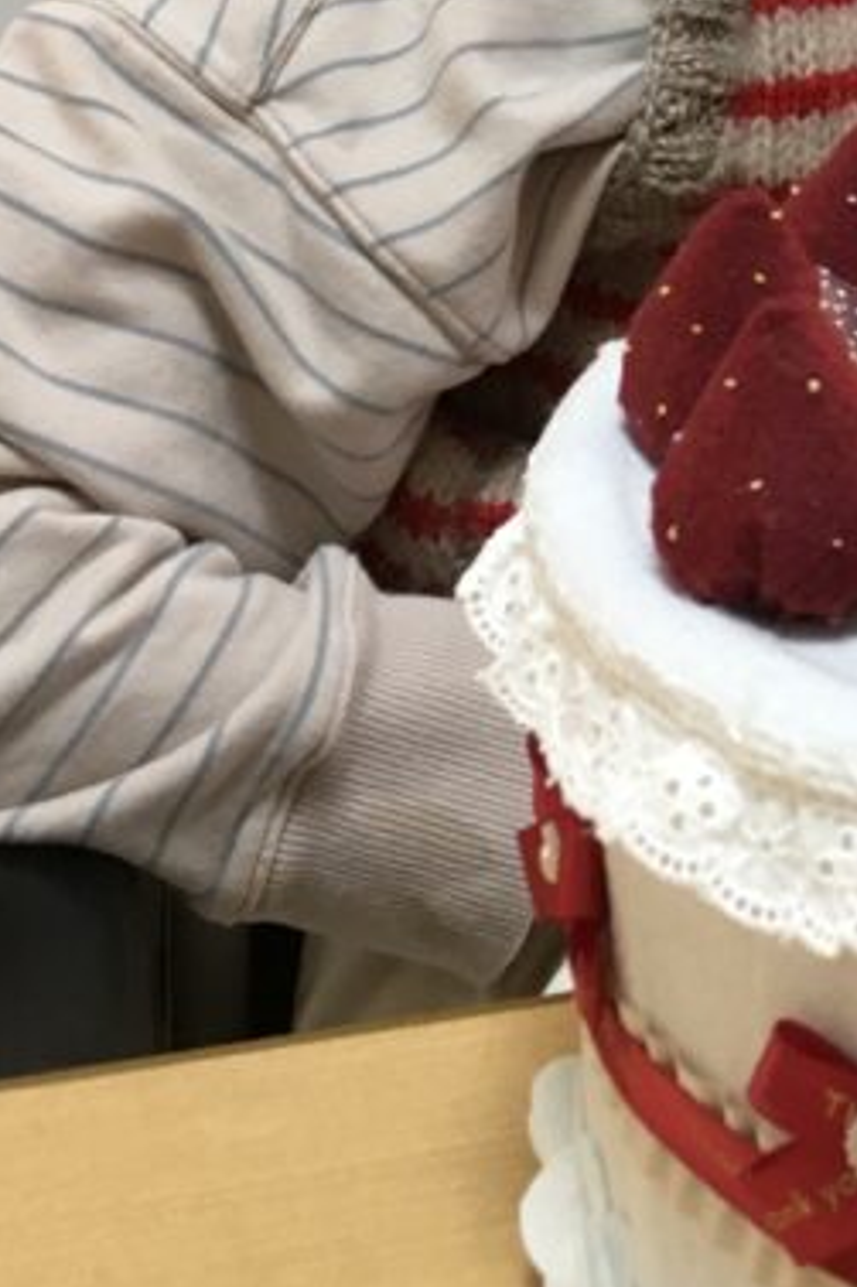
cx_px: 860
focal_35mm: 82
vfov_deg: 22.8
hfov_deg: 16.3
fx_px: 2931
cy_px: -263
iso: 100
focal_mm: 4.15
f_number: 2.2
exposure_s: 1/30
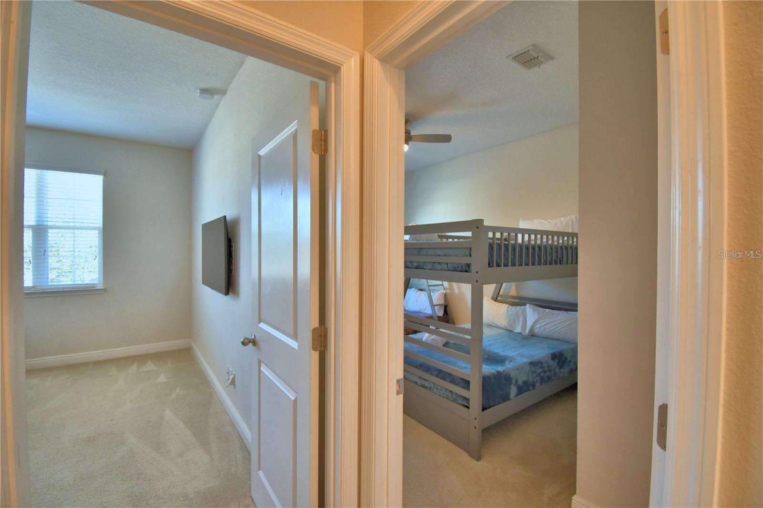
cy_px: 254
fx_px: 318
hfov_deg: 100.4
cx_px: 382
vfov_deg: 77.3
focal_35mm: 15
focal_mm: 10
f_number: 4.5
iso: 400
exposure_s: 1/30
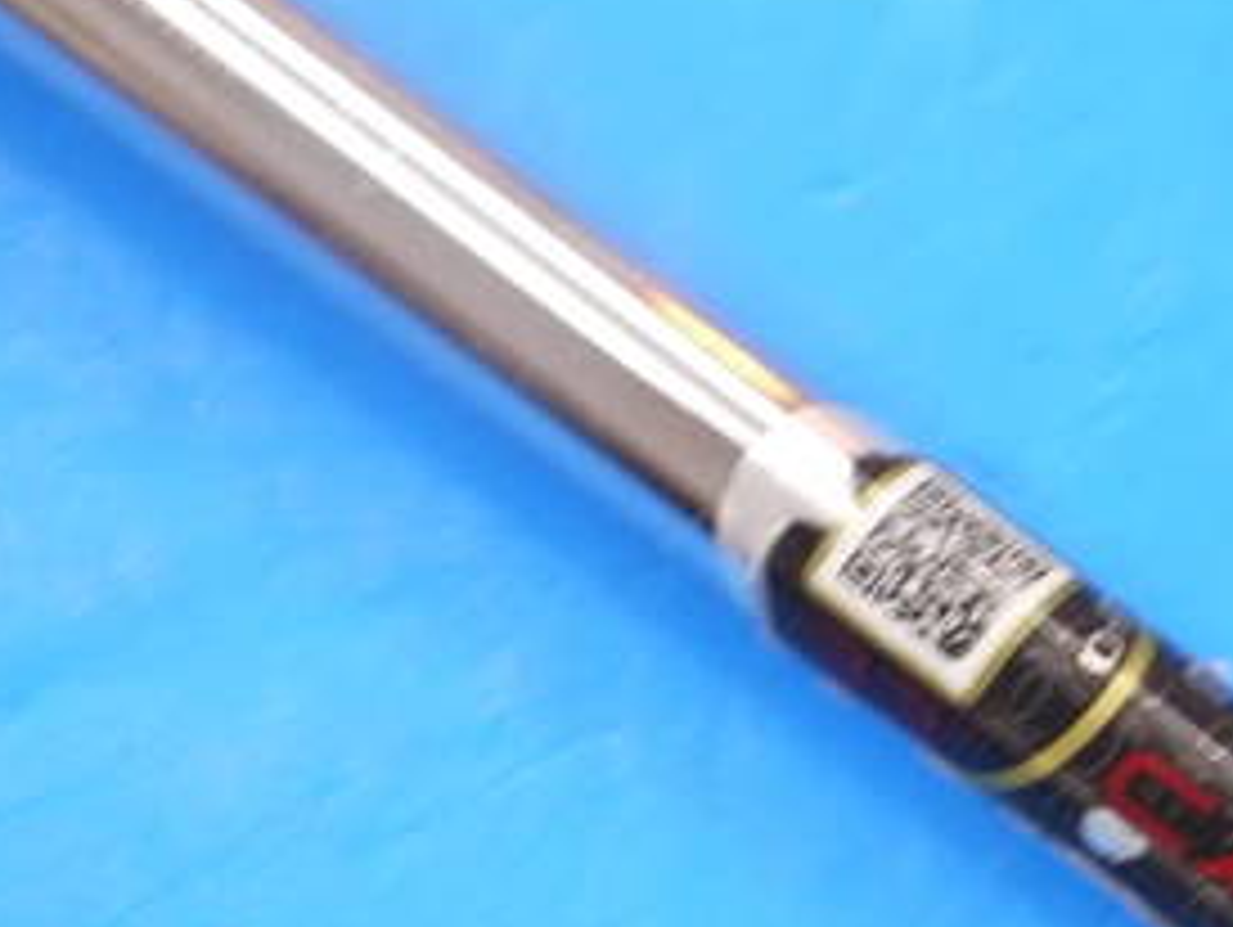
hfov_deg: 10.0
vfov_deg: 7.6
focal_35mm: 196
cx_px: 1197
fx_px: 6988
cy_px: 724
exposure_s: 1/80
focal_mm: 42
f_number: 5.6
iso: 800
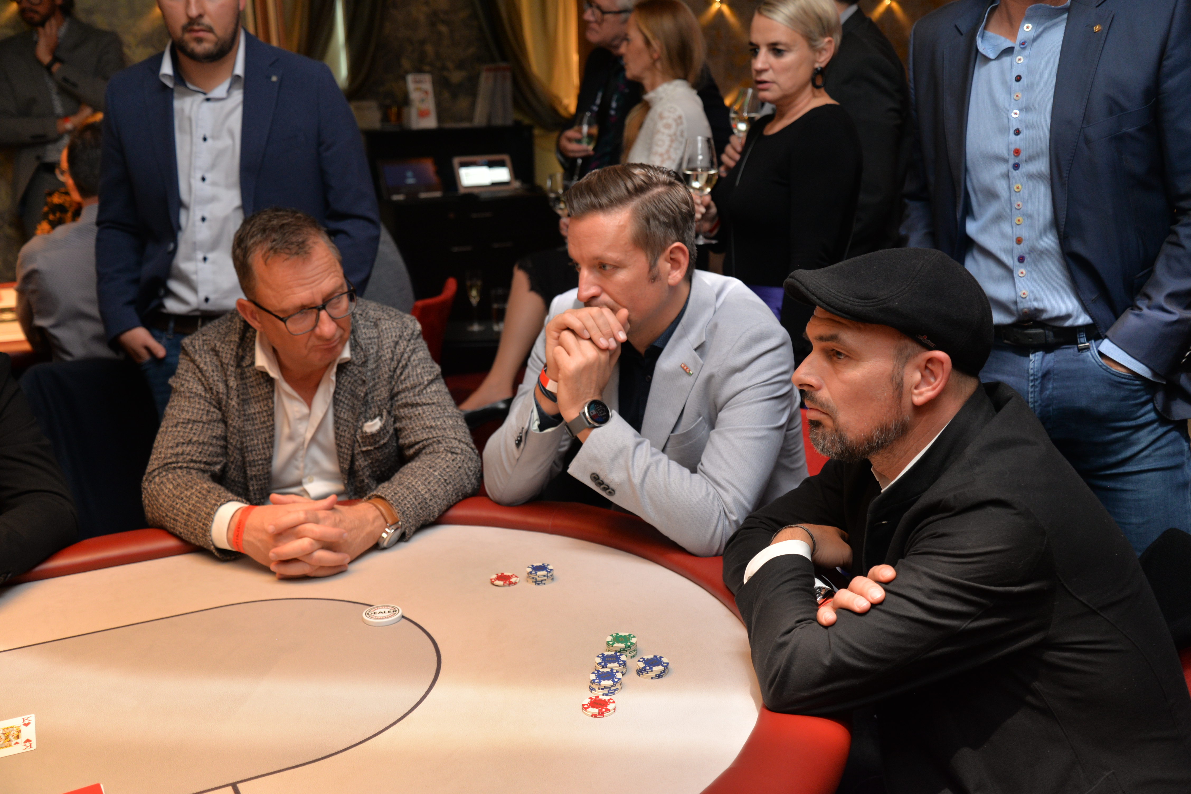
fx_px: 1323
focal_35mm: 40
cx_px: 596
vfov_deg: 33.4
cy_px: 397
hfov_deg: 48.5
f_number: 4.2
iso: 800
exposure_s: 1/60
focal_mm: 40
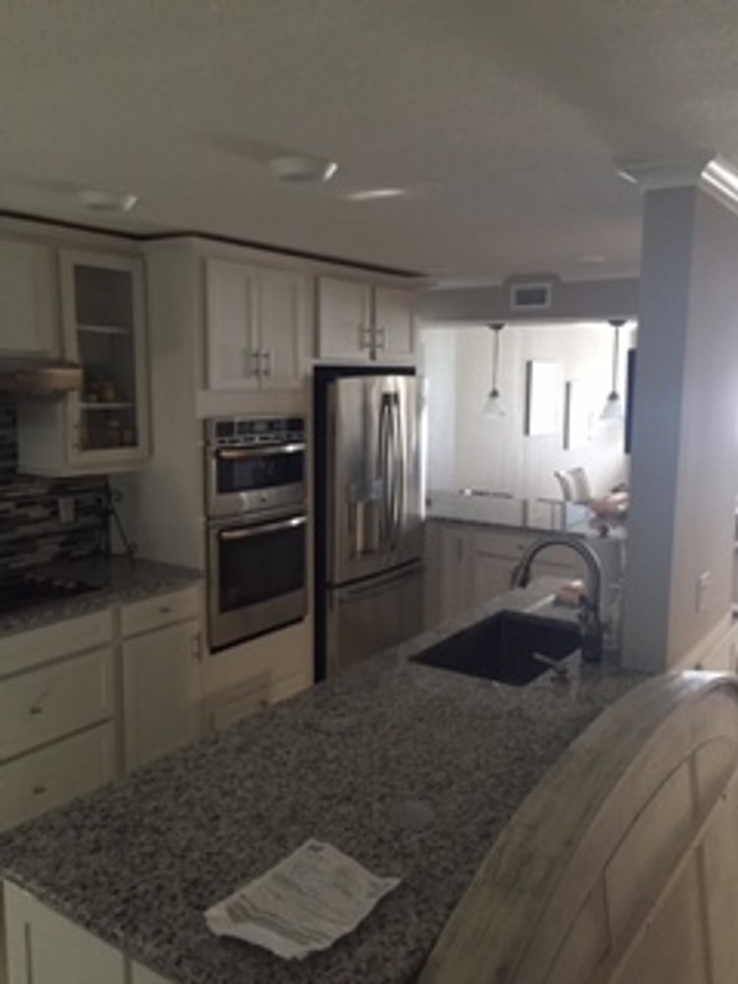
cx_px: 369
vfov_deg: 61.7
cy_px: 492
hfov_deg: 48.2
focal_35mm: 29
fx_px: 824
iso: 250
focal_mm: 4.15
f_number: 2.2
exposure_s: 1/24
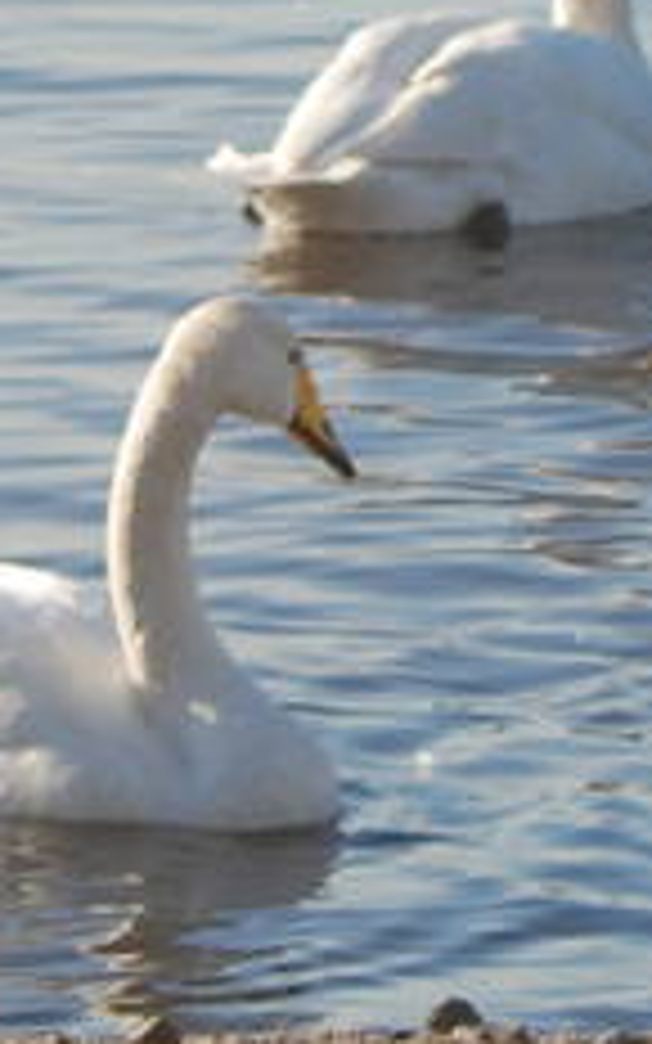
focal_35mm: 740
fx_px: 21039
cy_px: -569
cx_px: 1367
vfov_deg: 2.8
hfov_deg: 1.8
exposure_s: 1/500
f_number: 5.6
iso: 160
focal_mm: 70
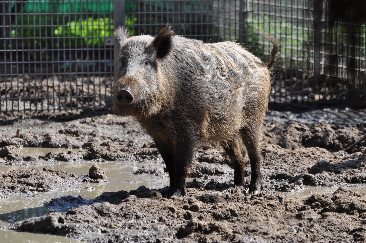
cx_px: 183
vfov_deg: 4.7
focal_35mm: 292
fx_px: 2970
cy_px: 122
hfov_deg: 7.1
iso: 200
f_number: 5.3
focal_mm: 195
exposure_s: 1/500
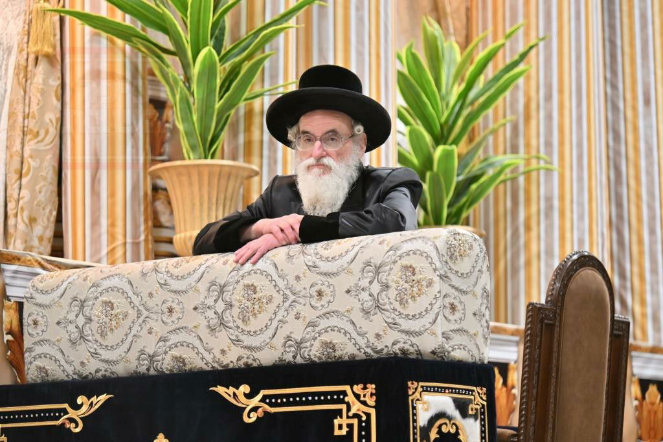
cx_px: 332
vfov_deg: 11.4
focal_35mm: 120
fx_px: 2210
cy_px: 221
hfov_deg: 17.1
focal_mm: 120
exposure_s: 1/200
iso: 1250
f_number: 4
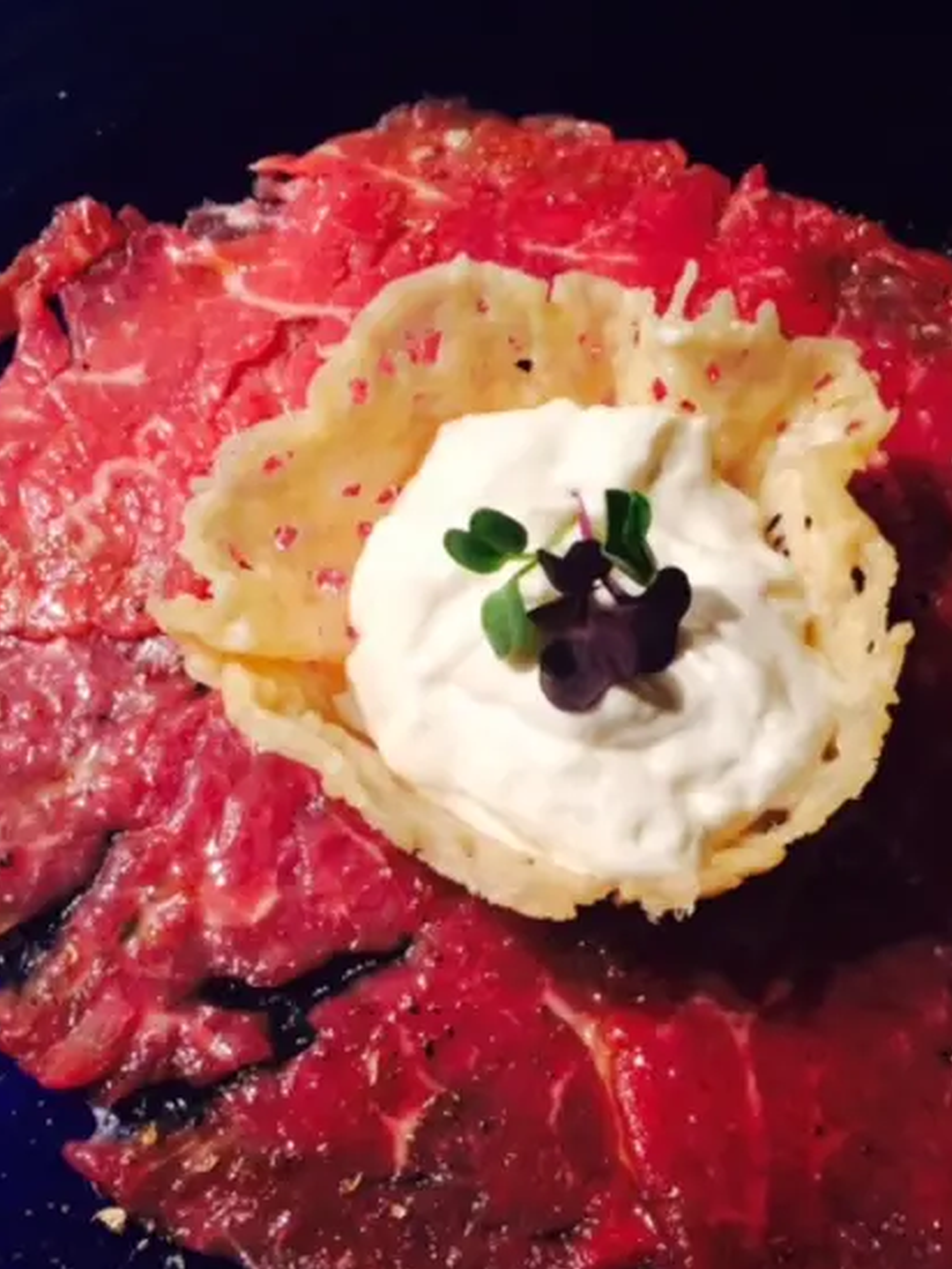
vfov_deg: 48.8
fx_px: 1393
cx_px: 587
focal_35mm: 38
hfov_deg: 37.5
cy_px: 719
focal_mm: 4.15
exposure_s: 1/30
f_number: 2.2
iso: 160
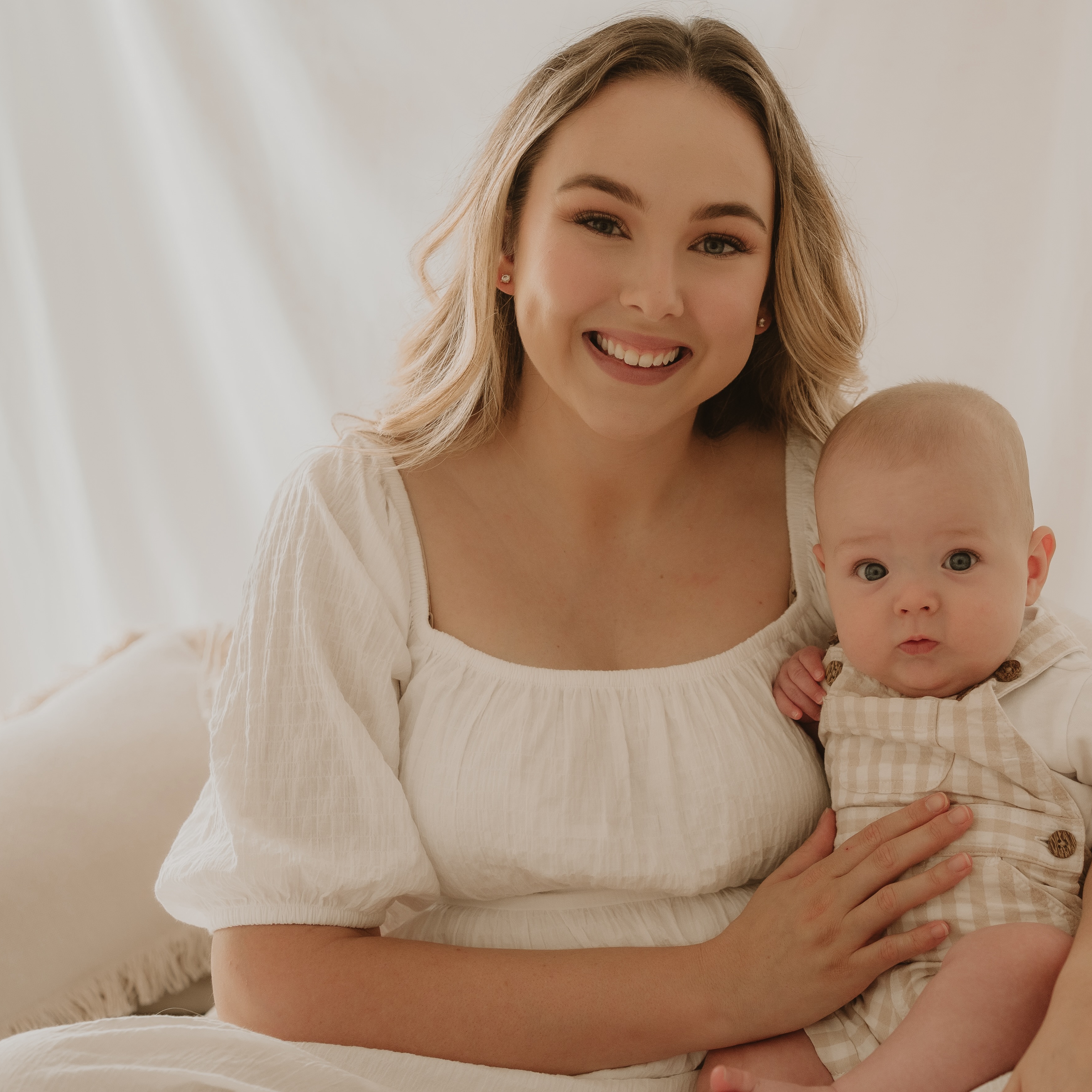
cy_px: 593
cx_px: 745
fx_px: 2106
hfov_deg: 28.8
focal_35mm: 59
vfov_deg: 29.1
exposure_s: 1/640
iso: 400
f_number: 3.2
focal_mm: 35
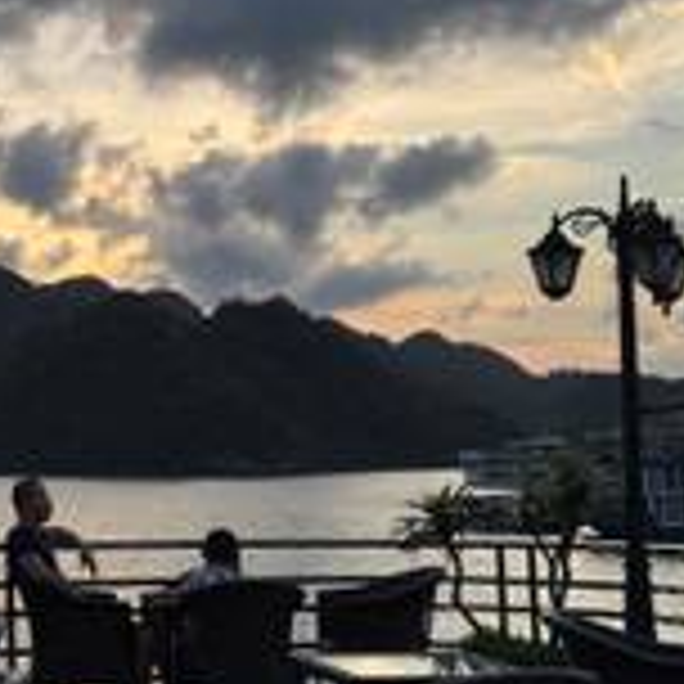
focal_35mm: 67
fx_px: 1498
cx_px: -27
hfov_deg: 24.4
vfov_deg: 25.7
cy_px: 324
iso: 80
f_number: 1.78
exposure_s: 1/633
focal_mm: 6.76
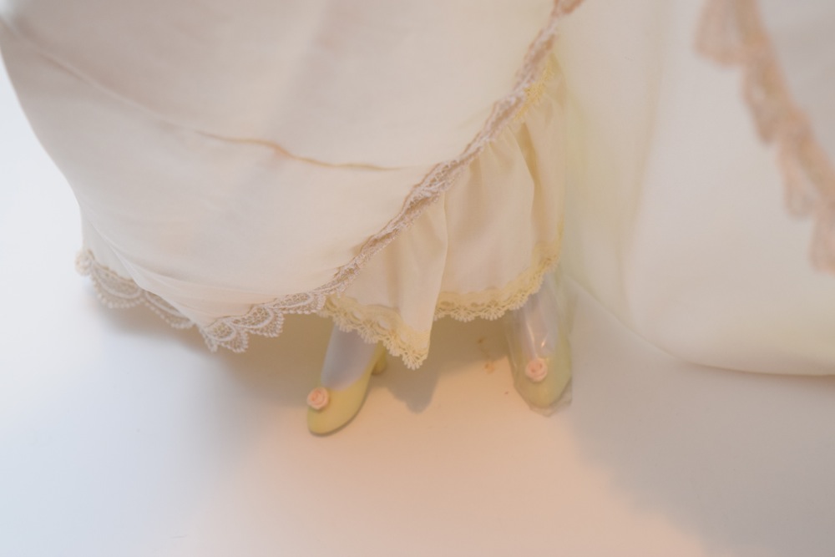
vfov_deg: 16.6
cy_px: 278
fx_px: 1914
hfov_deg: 24.6
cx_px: 418
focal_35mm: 82
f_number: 5.6
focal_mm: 55
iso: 800
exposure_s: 1/80
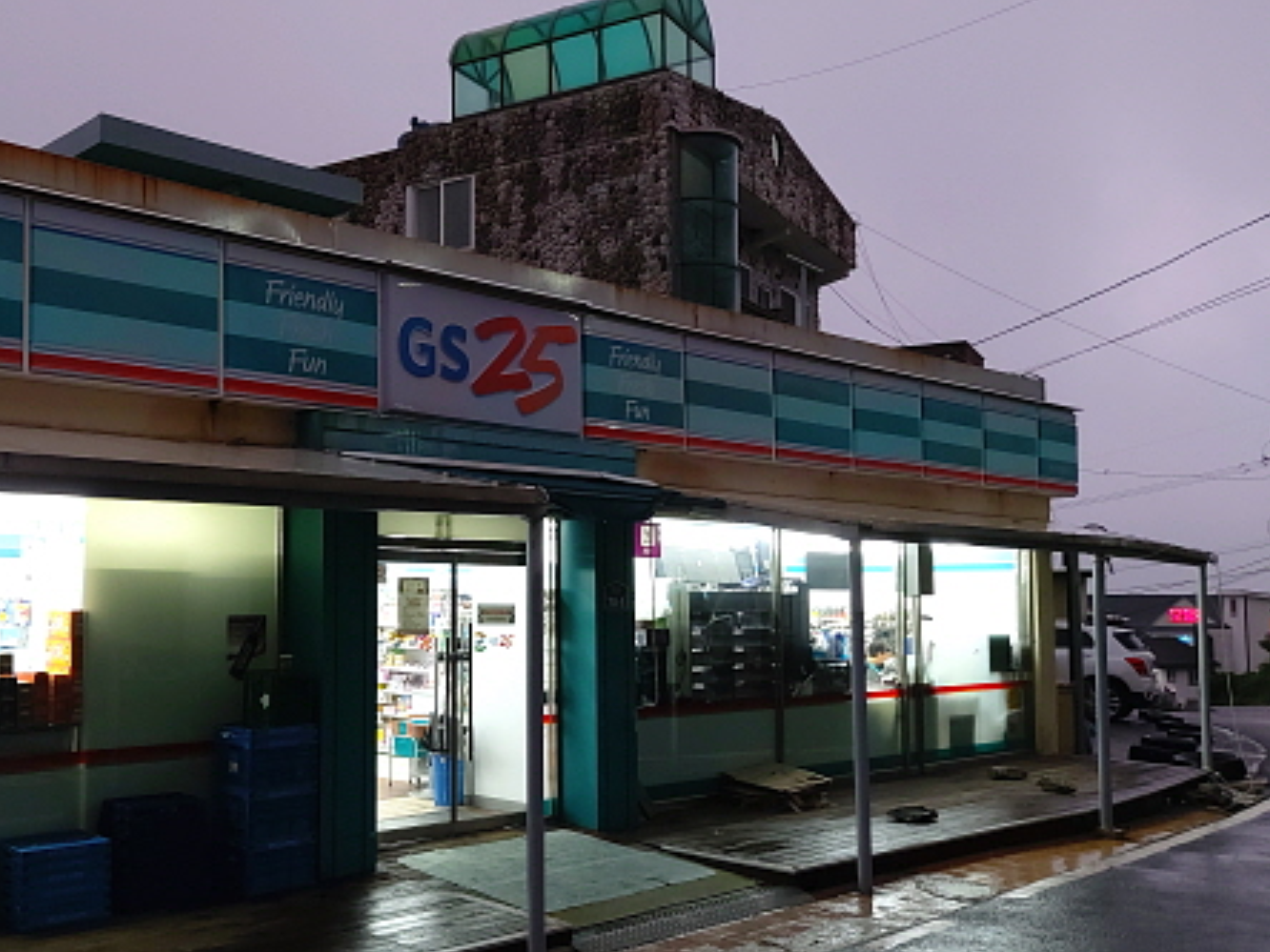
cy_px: 520
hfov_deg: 50.2
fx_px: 1321
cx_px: 395
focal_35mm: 36
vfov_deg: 39.6
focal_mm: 4.58
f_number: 2
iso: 160
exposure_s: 1/40
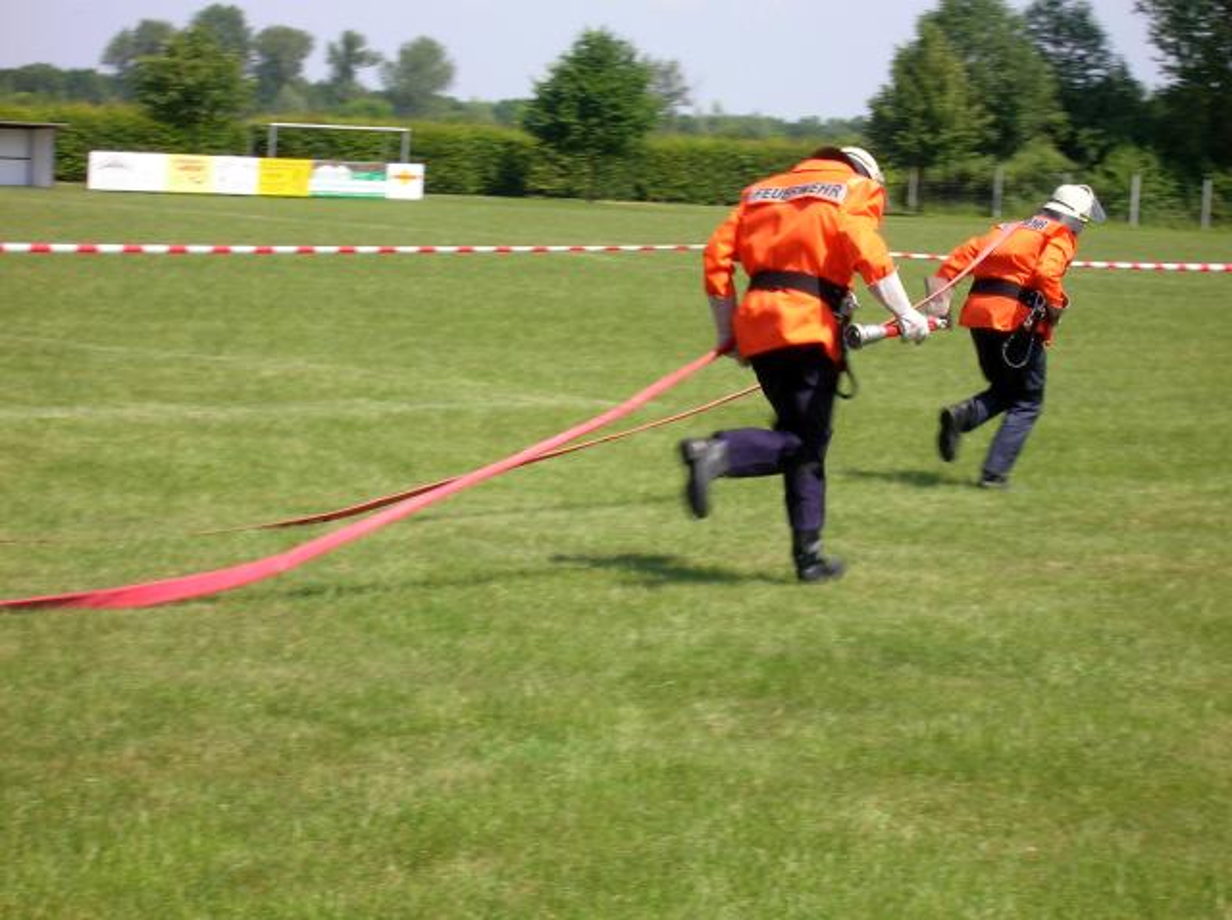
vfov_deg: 14.5
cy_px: 460
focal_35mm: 102
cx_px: 616
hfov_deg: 19.3
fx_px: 3625
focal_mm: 17.1
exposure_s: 1/79.6
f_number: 8.2
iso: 50
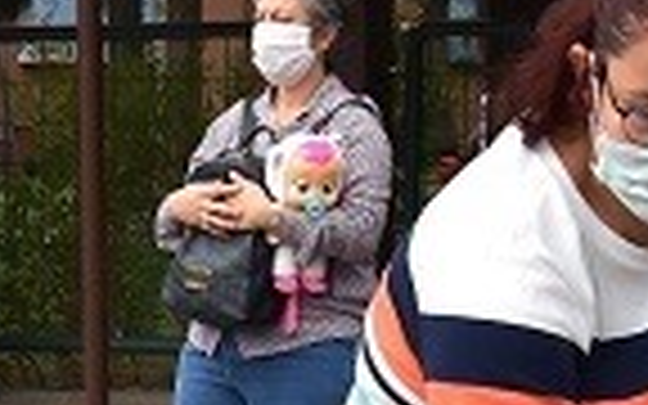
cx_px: -88
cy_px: 929
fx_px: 2932
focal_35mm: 166
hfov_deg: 12.4
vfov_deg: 7.4
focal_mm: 31
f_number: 13
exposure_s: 1/640
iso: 2000
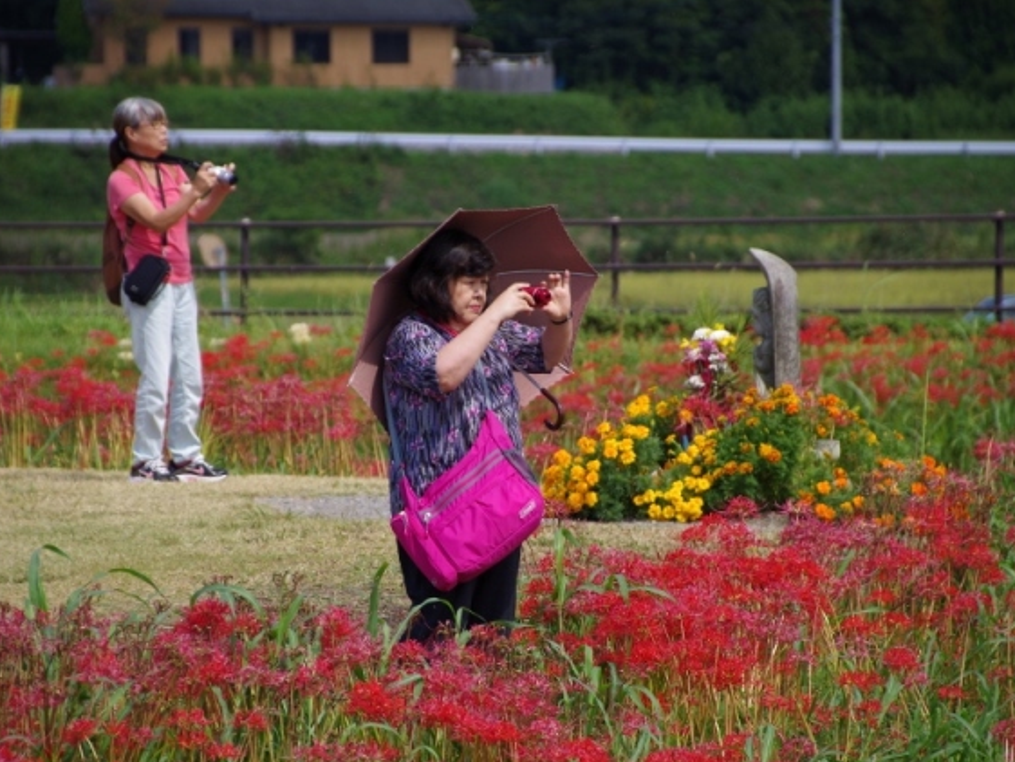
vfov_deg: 5.0
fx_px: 8654
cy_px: 381
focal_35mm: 295
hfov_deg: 6.7
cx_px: 493
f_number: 6.3
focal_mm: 180
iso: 100
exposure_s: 1/250
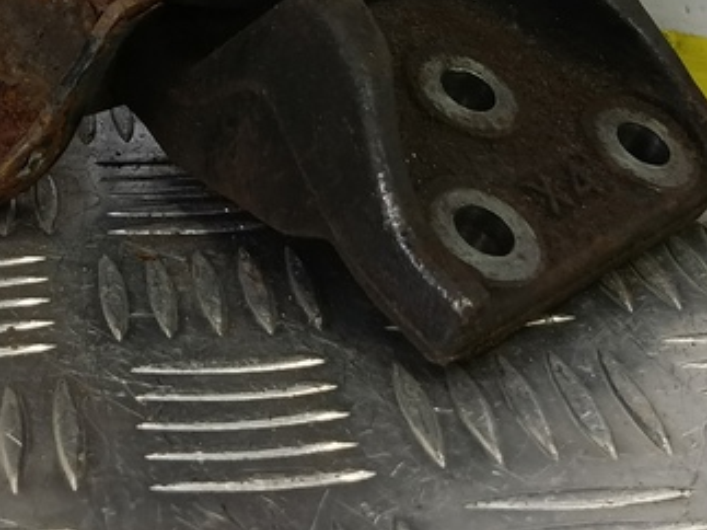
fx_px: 1490
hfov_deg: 26.6
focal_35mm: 73
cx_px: 276
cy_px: -131
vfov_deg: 18.9
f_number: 1.6
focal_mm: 4.11
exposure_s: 1/50
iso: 154
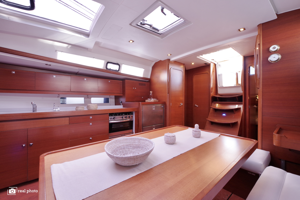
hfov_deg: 100.4
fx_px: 125
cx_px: 150
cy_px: 100
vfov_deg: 77.4
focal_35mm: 15
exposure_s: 1/30
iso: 1600
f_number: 13
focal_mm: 15
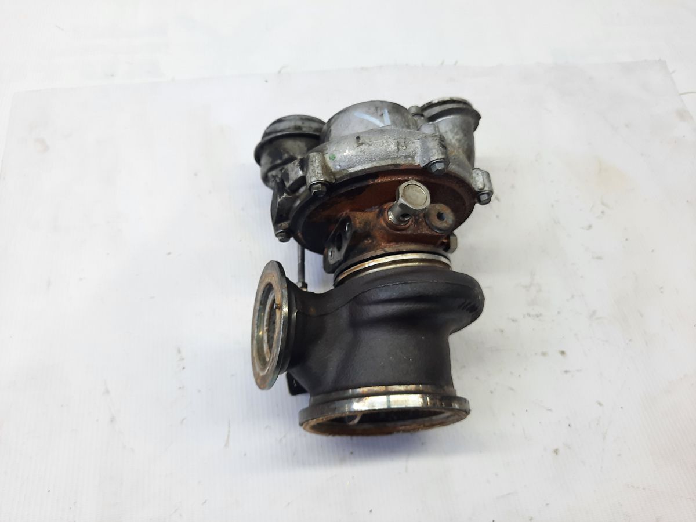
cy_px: 261
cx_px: 348
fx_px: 503
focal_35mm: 25
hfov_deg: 69.4
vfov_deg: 54.9
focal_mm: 4.6
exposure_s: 1/50
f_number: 2
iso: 64
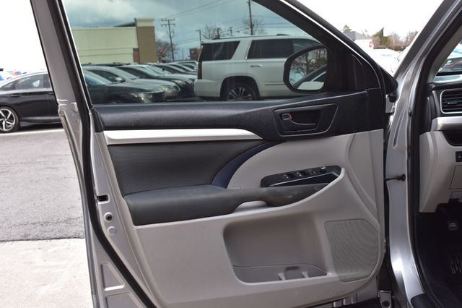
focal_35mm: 38
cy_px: 154
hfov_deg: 51.3
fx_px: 481
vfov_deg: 35.5
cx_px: 231
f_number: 8
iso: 400
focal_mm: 25
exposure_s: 1/80
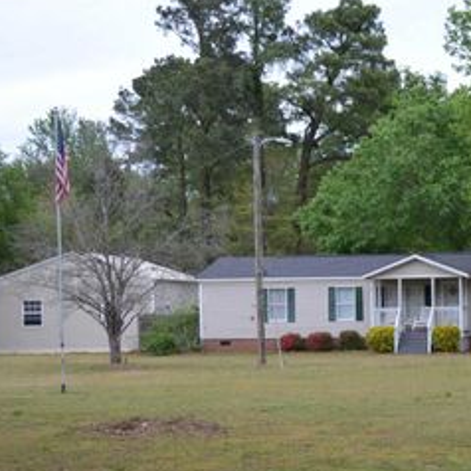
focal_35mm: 107
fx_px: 1647
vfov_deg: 16.2
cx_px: 414
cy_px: 307
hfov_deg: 16.1
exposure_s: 1/125
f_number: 5.6
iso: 110
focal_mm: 40
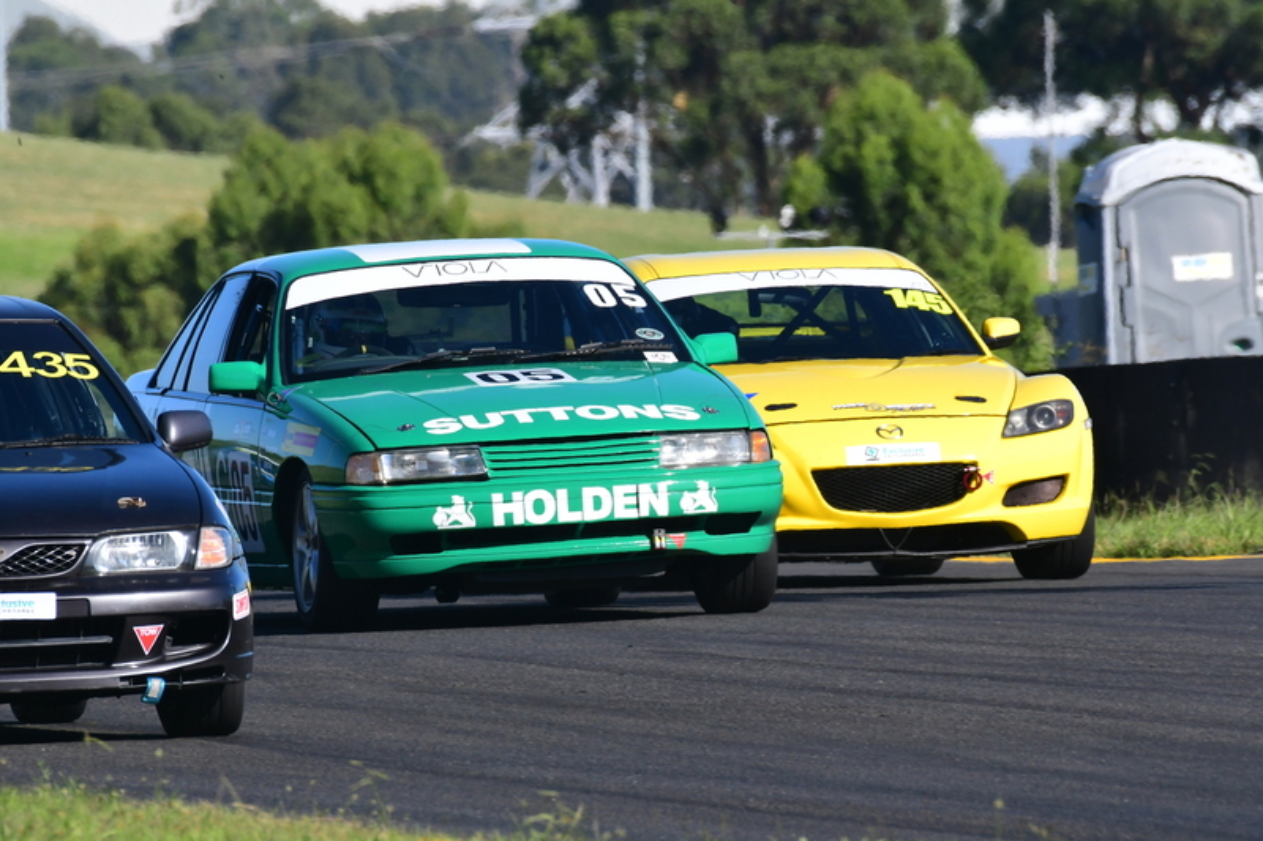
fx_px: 26305
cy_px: 420
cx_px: 632
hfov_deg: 2.8
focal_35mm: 750
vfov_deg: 1.8
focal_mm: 500
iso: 500
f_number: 11
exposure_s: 1/640
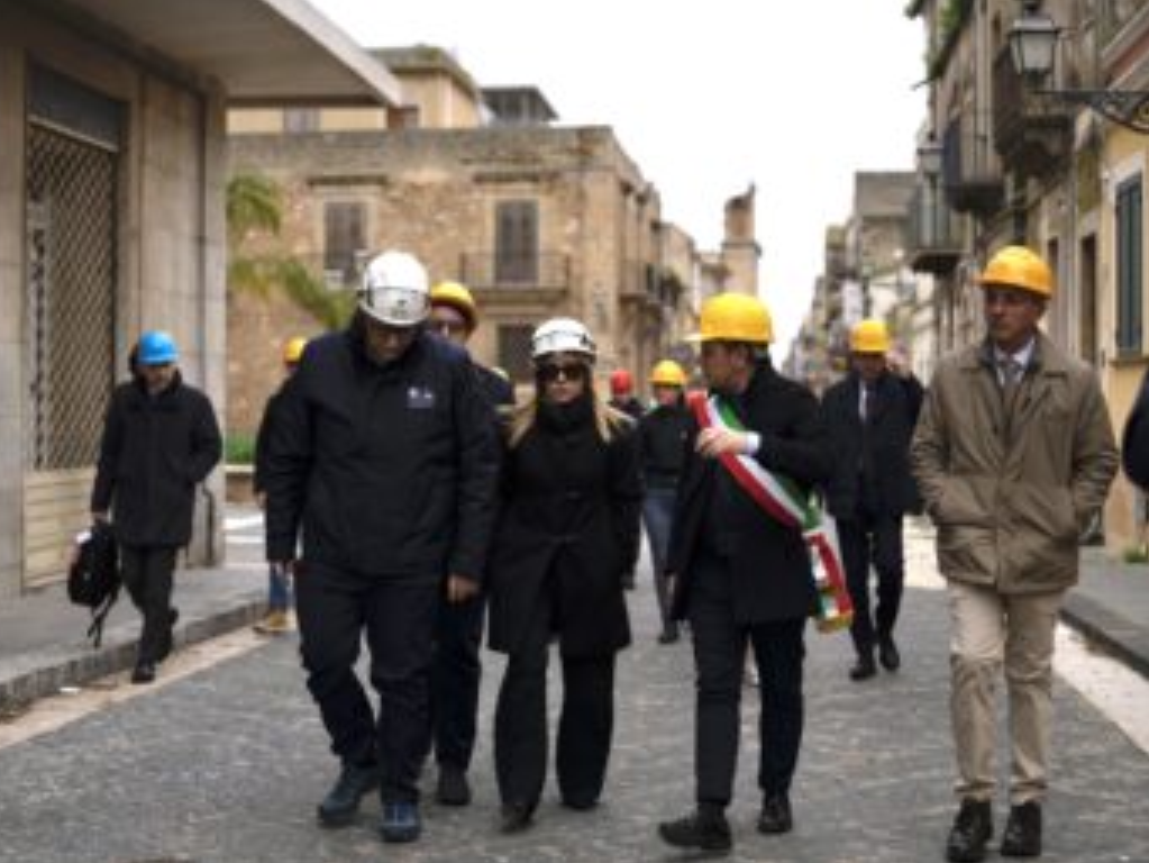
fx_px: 1826
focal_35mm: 55
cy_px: 432
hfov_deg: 34.9
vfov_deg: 26.6
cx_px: 495
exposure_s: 1/2500
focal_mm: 50
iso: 1600
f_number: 2
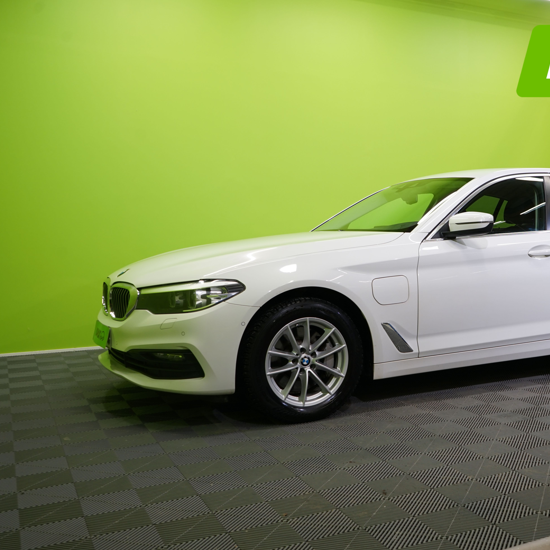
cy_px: 278
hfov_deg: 41.6
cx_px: 411
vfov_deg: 42.8
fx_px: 701
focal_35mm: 39
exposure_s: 1/30
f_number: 5.6
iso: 400
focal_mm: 30
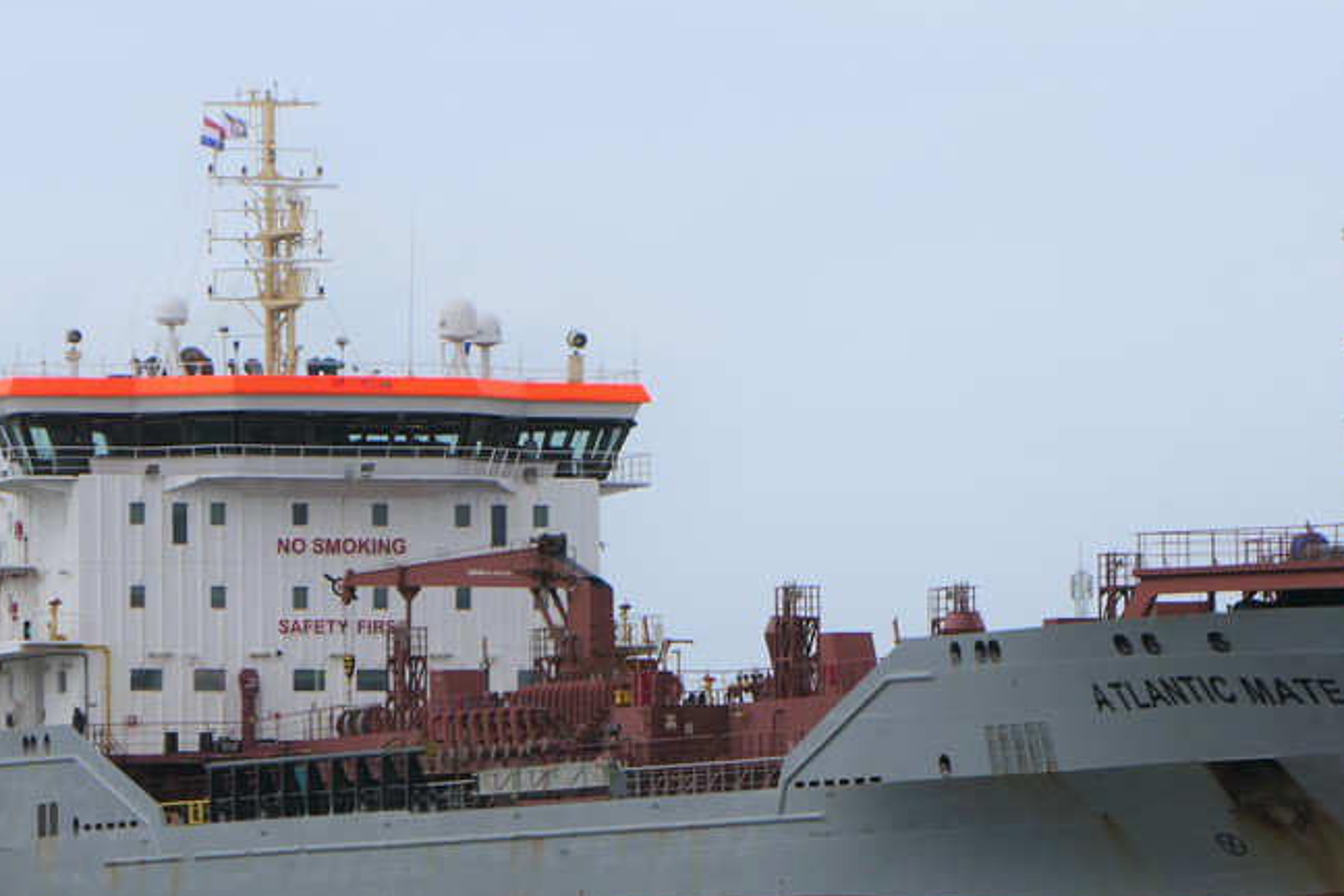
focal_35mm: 463
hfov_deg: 4.5
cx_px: 825
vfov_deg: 3.0
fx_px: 17284
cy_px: 624
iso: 125
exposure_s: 1/800
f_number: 4.5
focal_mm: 92.3
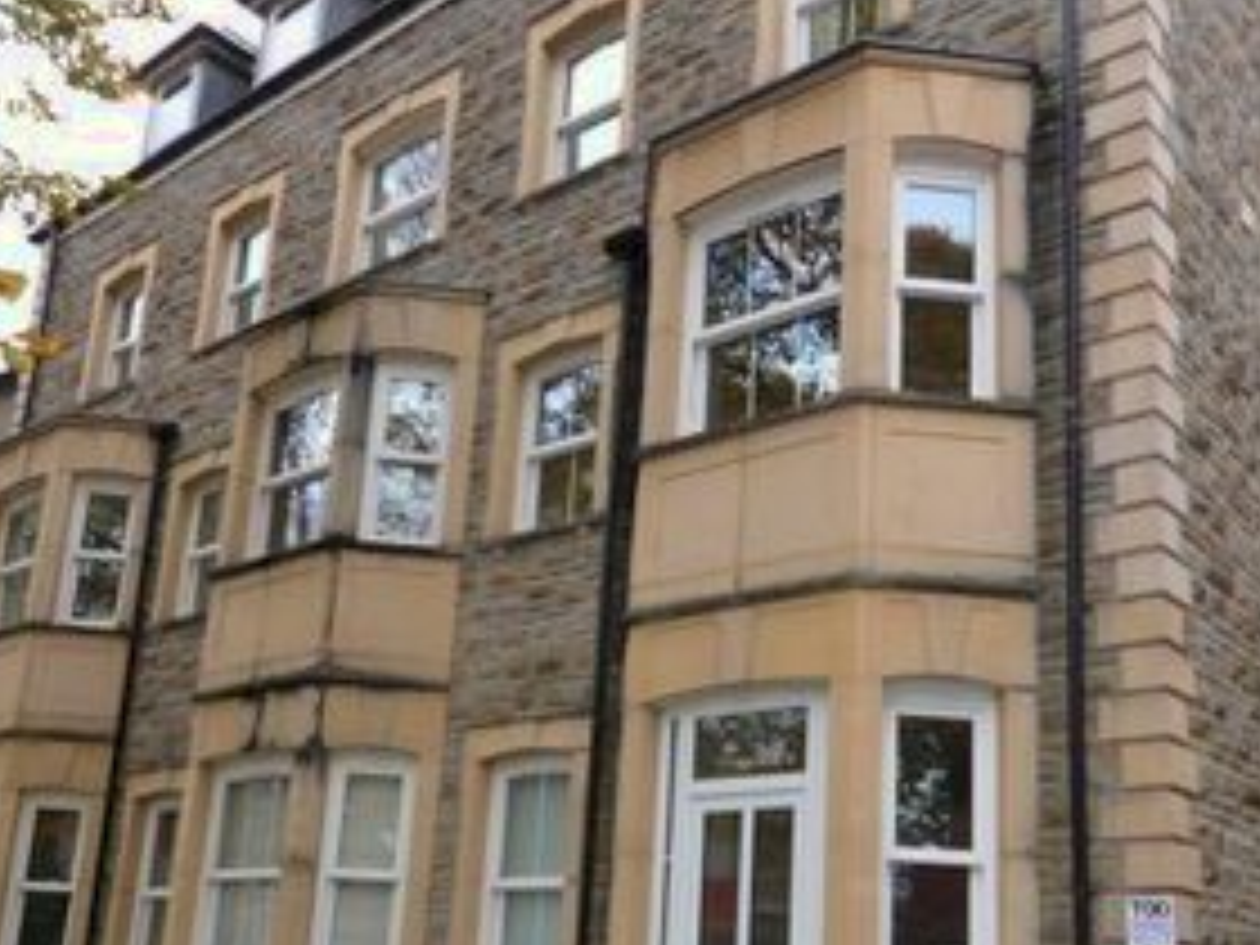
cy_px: 637
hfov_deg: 51.1
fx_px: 1310
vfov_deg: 39.2
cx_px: 729
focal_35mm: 36
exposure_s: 1/200
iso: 140
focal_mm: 10
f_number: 3.5
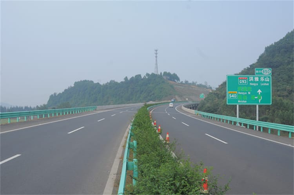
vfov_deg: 36.7
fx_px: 293
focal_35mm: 36
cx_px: 147
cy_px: 98
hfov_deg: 53.2
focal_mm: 24
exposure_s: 1/250
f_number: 8
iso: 200
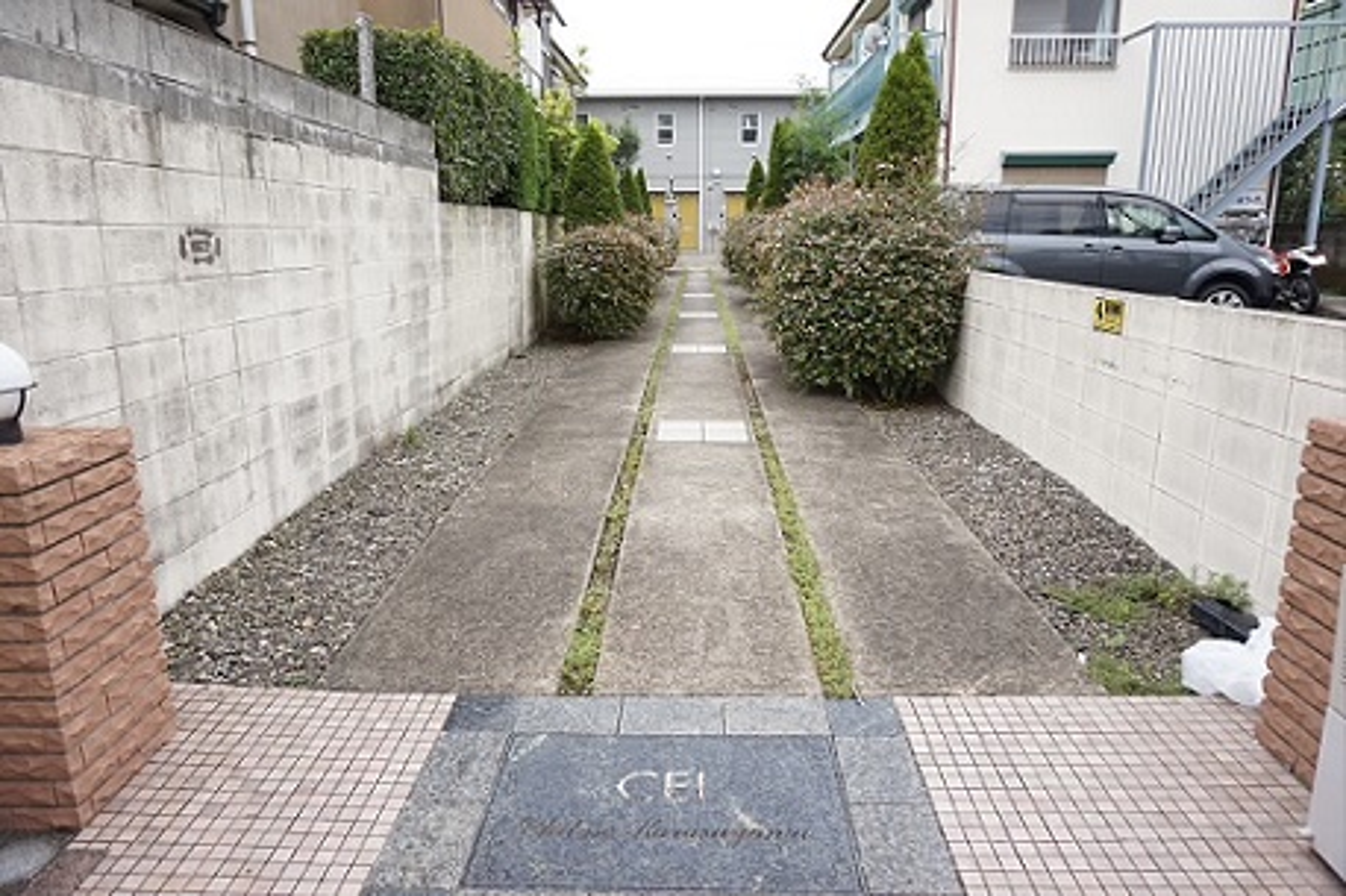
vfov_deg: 53.1
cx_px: 673
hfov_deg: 73.8
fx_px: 897
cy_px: 448
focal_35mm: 24
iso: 200
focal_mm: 16
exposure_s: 1/160
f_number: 4
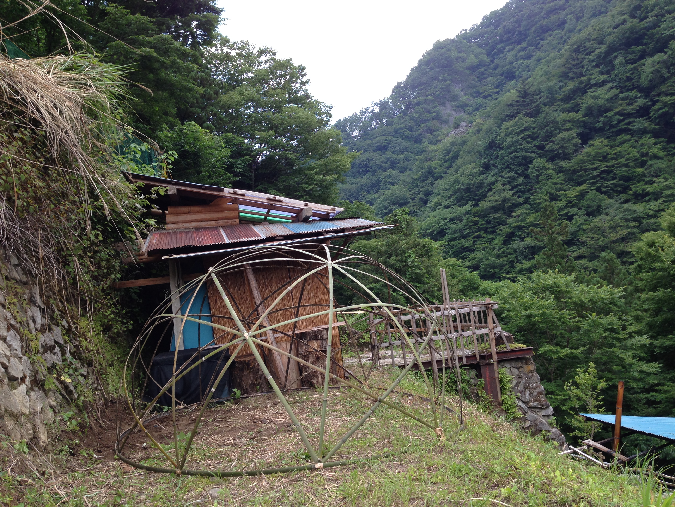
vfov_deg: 42.9
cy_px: 254
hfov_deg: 55.4
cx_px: 338
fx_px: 643
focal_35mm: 33
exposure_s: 1/190
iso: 50
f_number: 2.4
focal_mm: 4.12
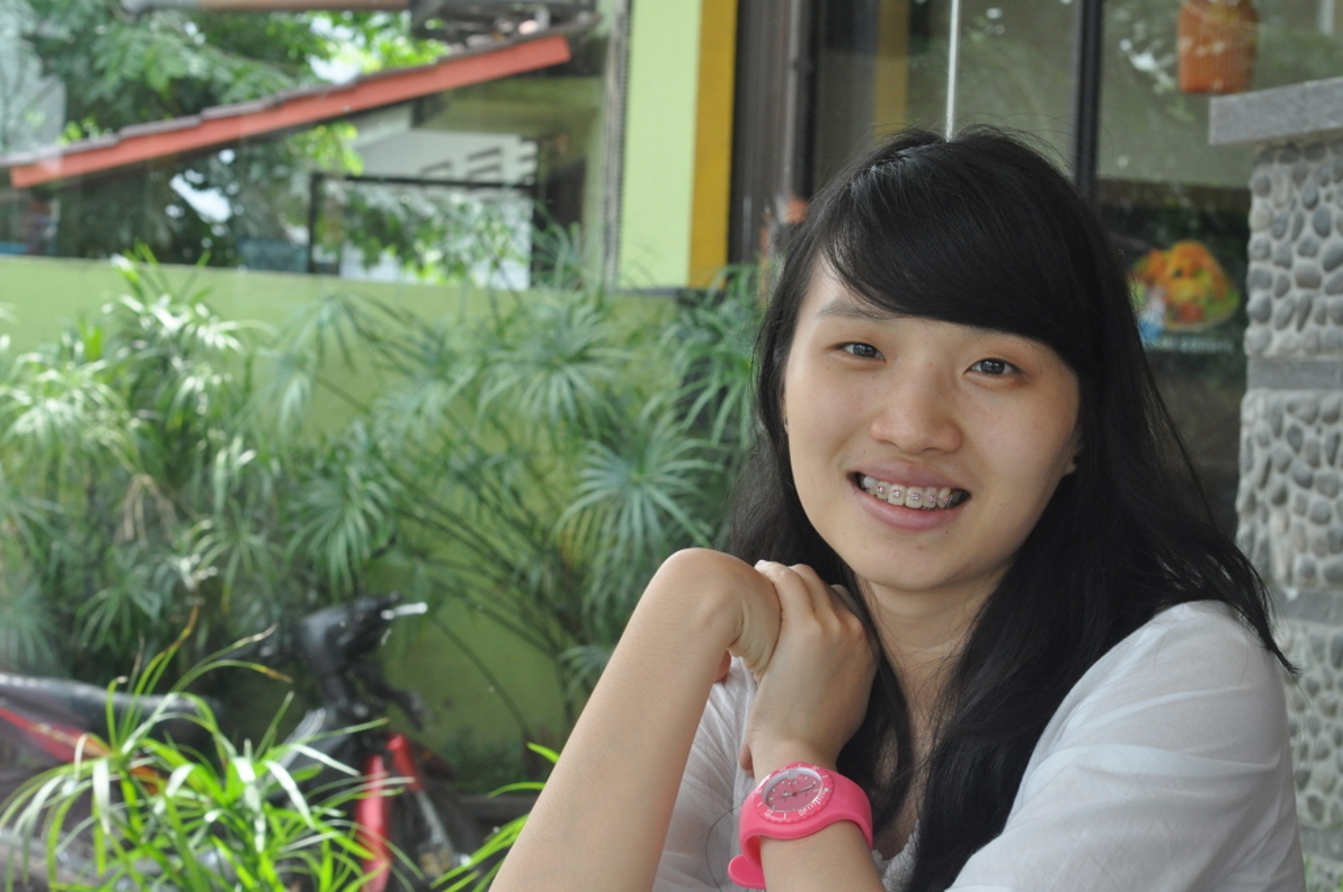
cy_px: 446
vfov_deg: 18.1
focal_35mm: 75
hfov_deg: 27.0
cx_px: 672
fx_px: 2794
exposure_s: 1/320
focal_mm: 50
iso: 1000
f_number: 9
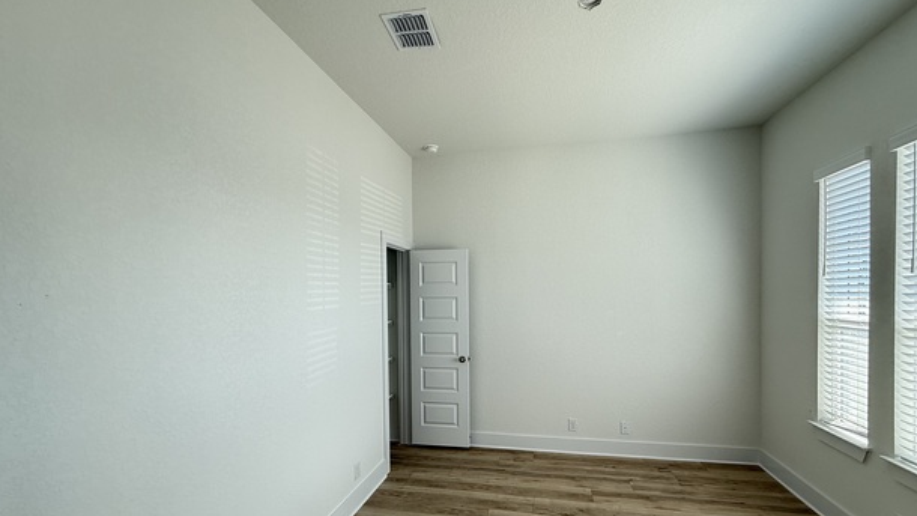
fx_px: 389
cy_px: 302
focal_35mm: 16
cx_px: 469
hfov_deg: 99.4
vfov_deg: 66.6
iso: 100
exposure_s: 1/120
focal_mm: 2.22
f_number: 2.2
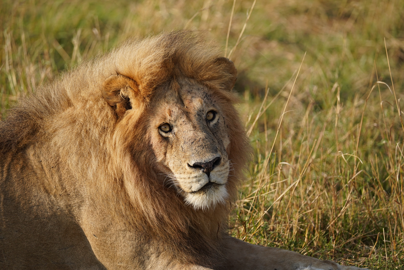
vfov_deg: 4.1
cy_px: 135
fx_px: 3718
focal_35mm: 331
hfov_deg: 6.2
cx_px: 202
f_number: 6.3
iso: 640
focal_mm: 331.3
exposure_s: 1/1250
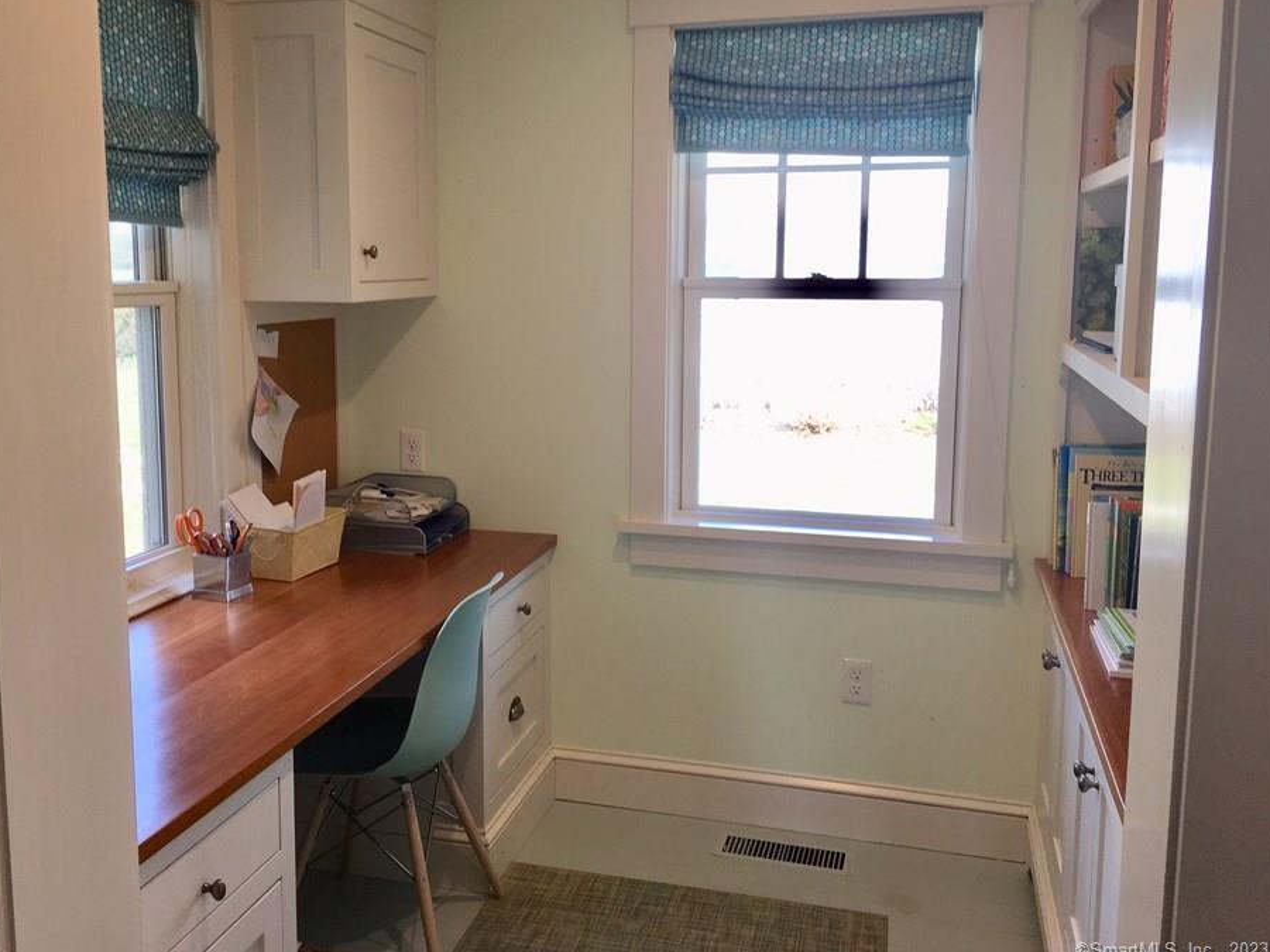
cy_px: 422
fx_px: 1211
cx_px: 556
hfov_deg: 55.2
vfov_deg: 42.9
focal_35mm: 33
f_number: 2.2
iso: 25
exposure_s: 1/60
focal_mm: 4.15
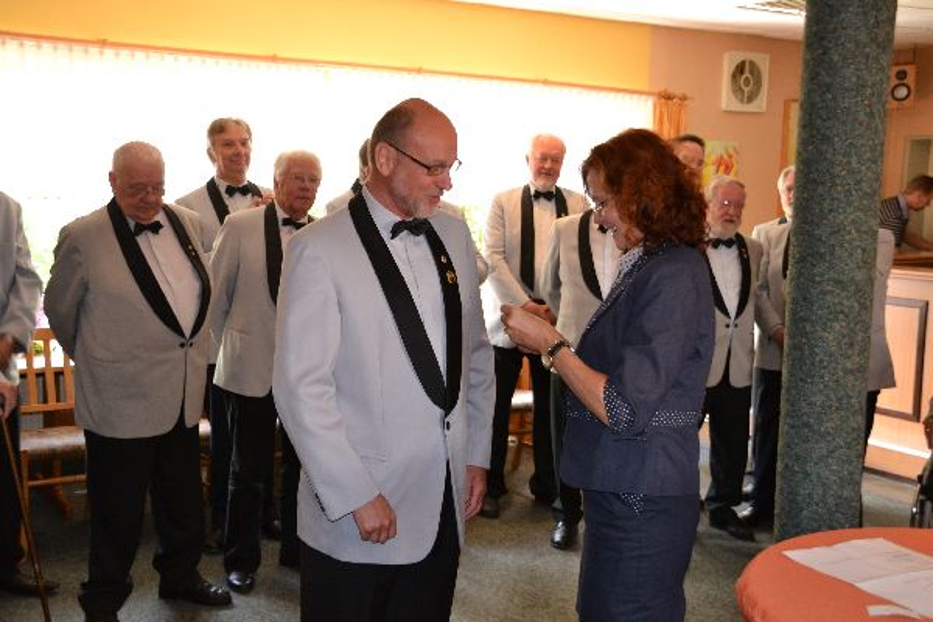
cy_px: 311
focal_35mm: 45
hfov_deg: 43.6
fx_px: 1166
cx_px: 466
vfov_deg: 29.9
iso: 1250
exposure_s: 1/60
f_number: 4.2
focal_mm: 30
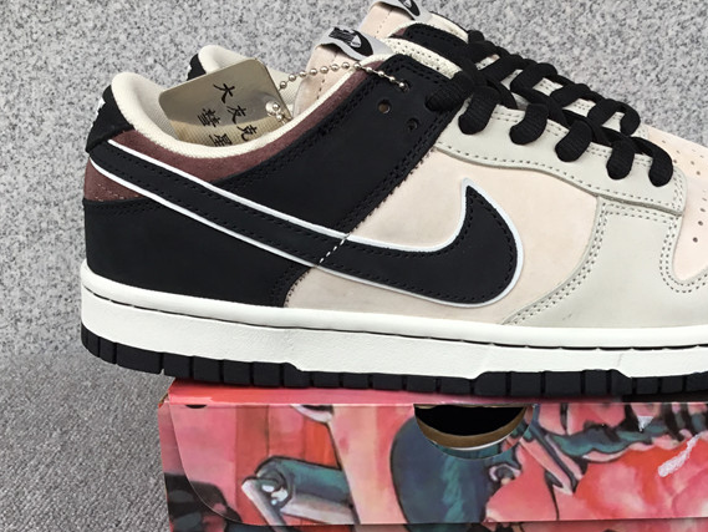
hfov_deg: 38.4
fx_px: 1002
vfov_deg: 29.5
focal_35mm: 49
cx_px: 485
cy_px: 341
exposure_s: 1/133
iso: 25
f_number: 2.4
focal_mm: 3.3
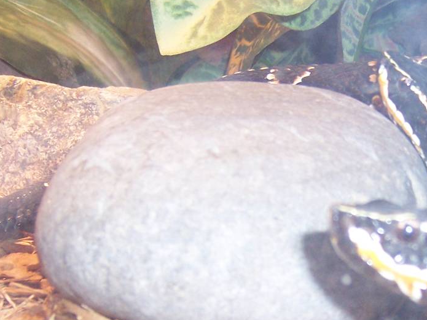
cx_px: 303
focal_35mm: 76
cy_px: 302
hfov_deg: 25.5
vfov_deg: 19.0
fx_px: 937
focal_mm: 5.5
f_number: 2.8
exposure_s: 1/60
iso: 140
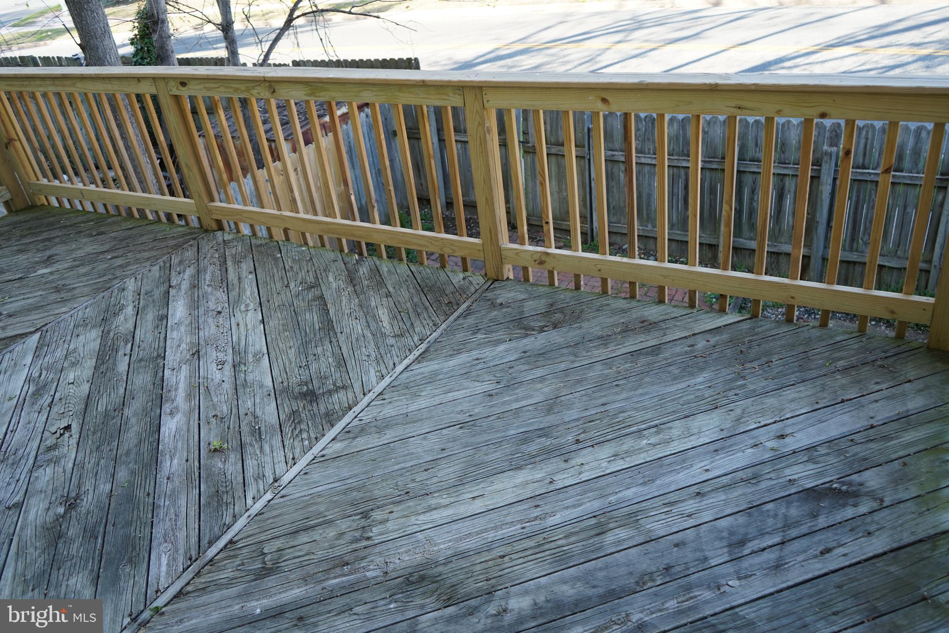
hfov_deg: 65.5
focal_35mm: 28
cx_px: 474
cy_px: 316
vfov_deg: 46.4
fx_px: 738
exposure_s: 1/160
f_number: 4
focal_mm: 28
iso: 200
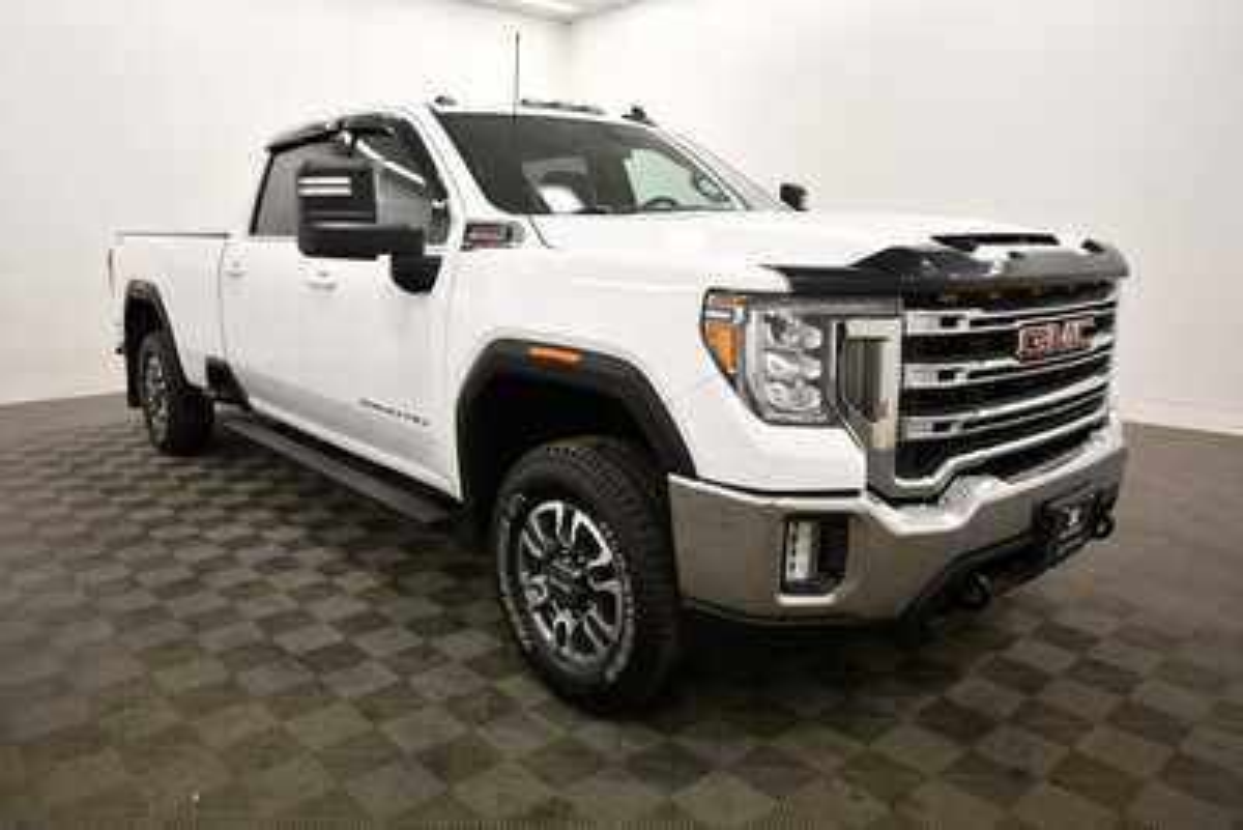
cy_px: 415
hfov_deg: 71.5
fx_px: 863
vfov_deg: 51.3
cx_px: 622
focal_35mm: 25
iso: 800
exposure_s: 1/160
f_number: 5.3
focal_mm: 17
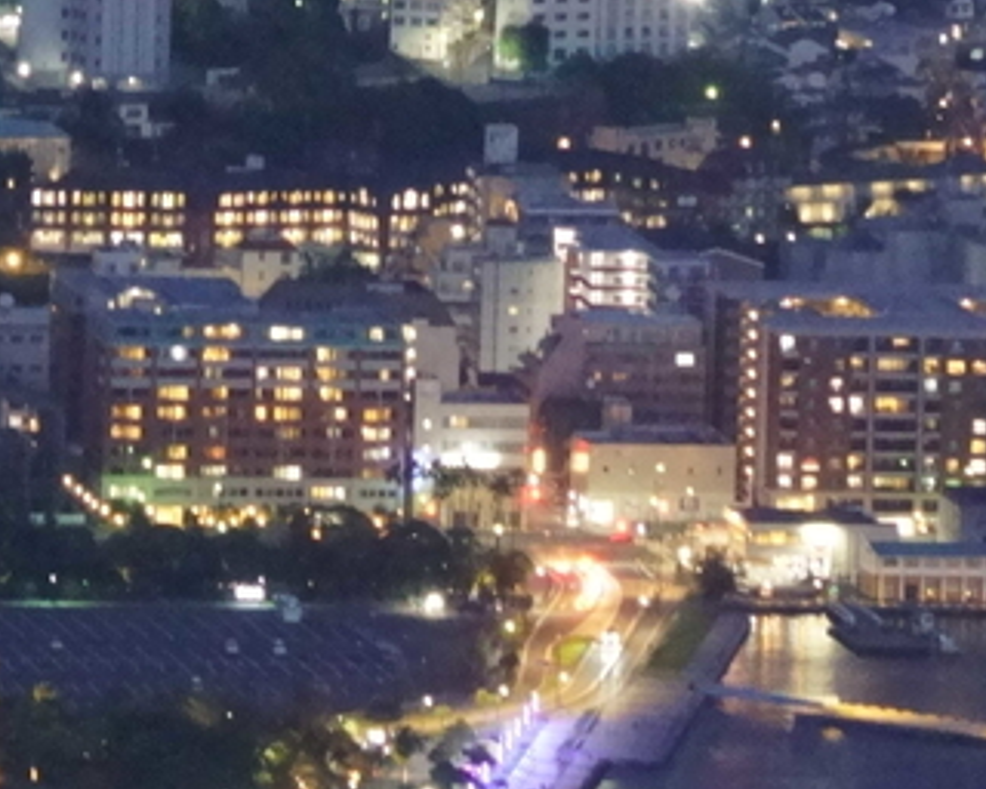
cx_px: 145
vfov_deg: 2.6
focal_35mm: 601
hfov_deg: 3.2
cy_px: -348
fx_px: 17538
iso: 10000
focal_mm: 114
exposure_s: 1/8
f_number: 8
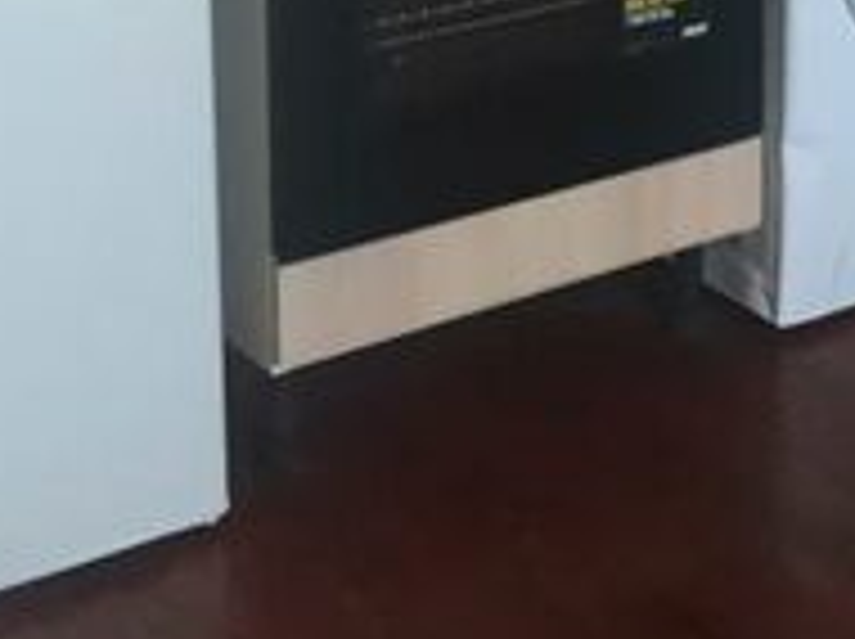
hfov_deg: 17.1
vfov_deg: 12.8
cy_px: -434
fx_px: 2640
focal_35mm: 107
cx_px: 1184
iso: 50
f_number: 2.2
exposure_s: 1/33
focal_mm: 4.15
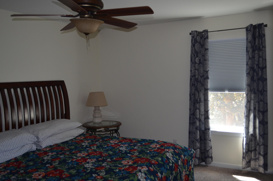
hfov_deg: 53.2
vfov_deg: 36.7
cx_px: 136
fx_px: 272
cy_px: 90
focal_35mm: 36
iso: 400
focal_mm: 24
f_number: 4
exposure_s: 1/60
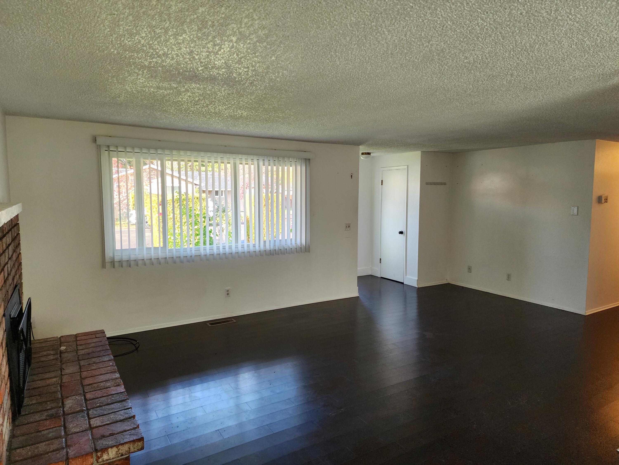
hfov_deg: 73.9
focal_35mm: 23
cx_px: 310
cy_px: 232
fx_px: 411
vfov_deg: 58.9
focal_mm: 6.4
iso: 250
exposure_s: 1/120
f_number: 1.8
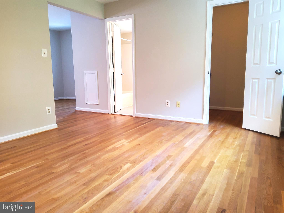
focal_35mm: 26
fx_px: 213
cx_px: 142
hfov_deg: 67.3
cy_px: 106
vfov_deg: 53.1
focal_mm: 3.08
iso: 200
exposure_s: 1/40
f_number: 2
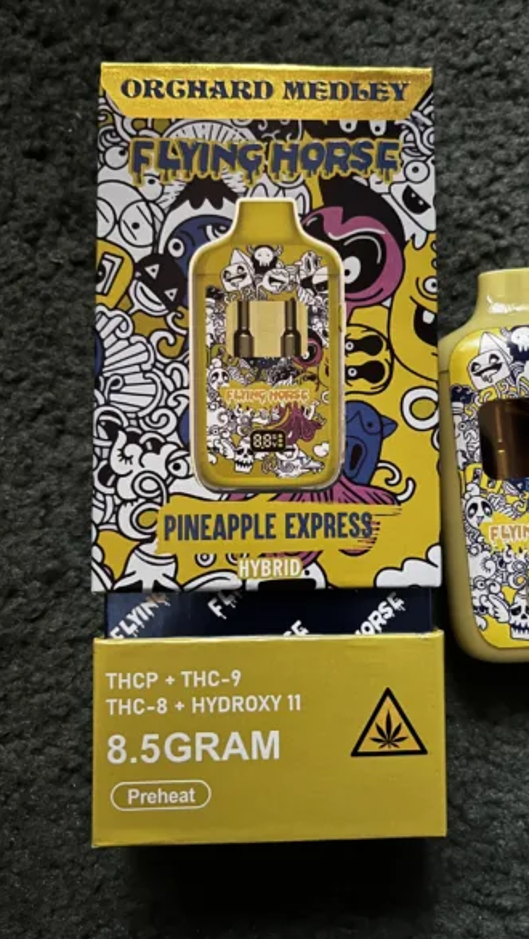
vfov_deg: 66.1
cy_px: 468
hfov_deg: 39.9
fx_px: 723
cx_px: 333
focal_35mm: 29
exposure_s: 1/15
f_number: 1.6
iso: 640
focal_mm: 5.1
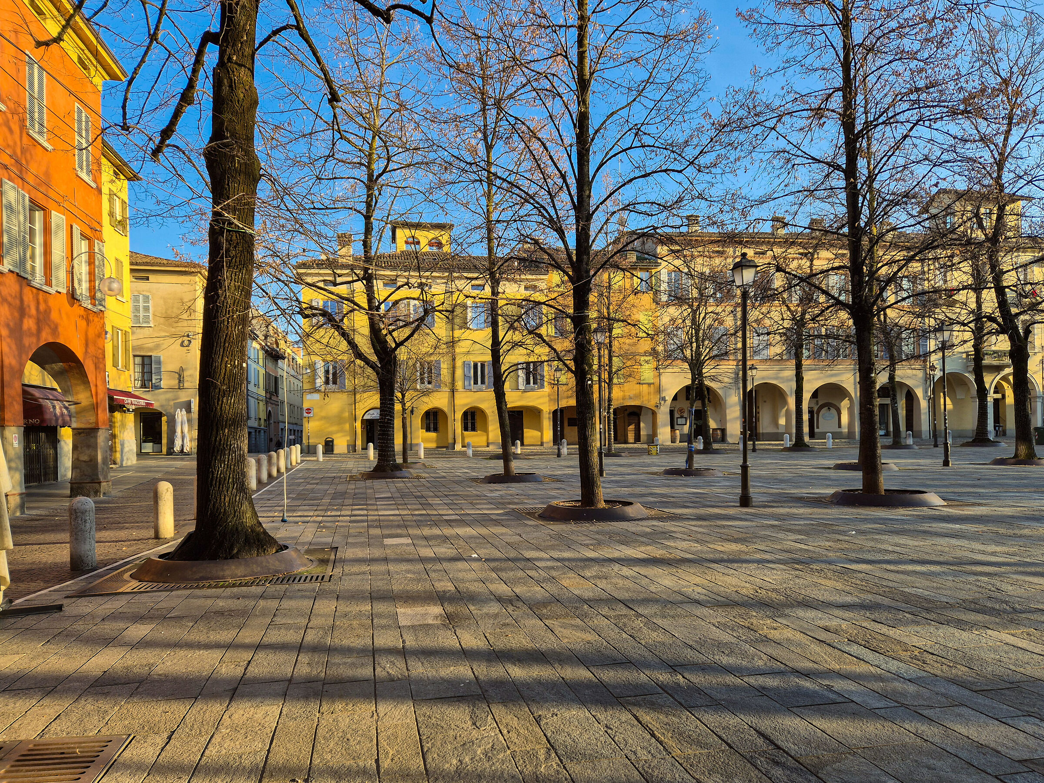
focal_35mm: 23
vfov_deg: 58.9
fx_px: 694
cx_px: 522
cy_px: 392
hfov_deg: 73.9
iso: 25
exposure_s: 1/495
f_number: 1.8
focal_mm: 5.4
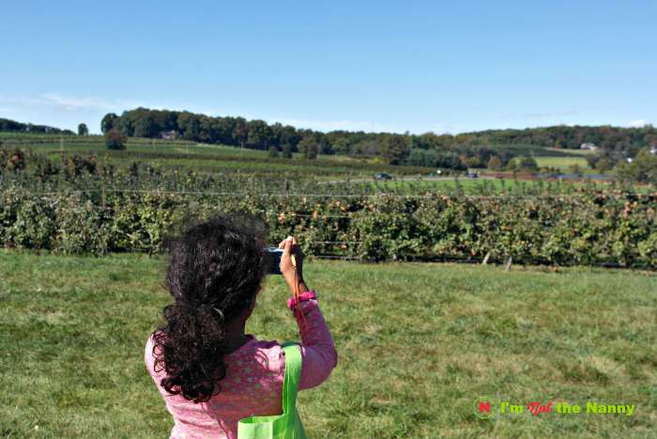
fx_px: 730
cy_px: 220
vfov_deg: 33.4
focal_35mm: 40
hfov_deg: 48.4
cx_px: 328
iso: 100
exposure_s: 1/320
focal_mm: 26
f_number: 6.3
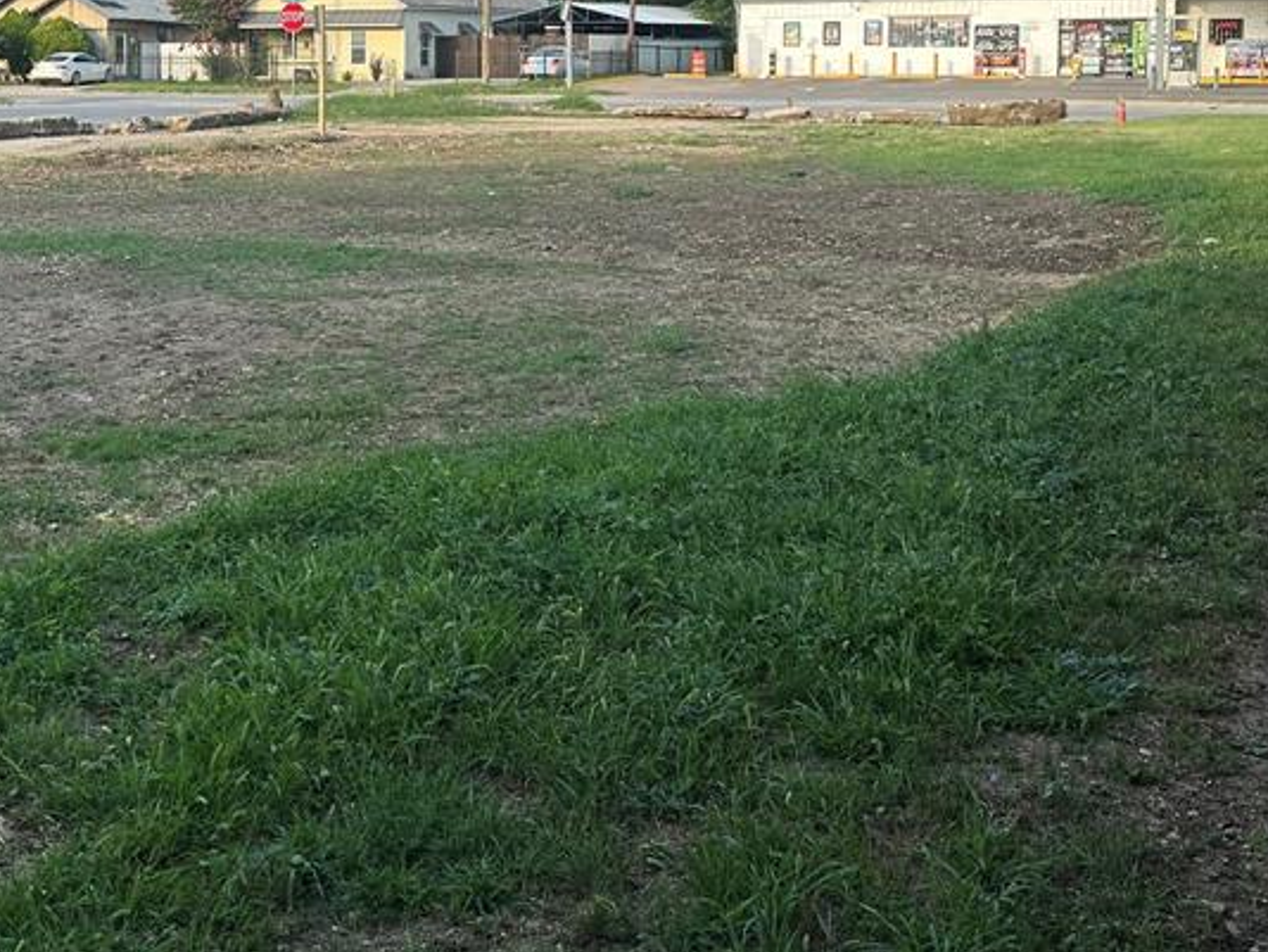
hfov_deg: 39.9
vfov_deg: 30.4
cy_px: 135
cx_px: 290
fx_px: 1686
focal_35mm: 46
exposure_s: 1/1721
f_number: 1.78
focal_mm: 6.86
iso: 80
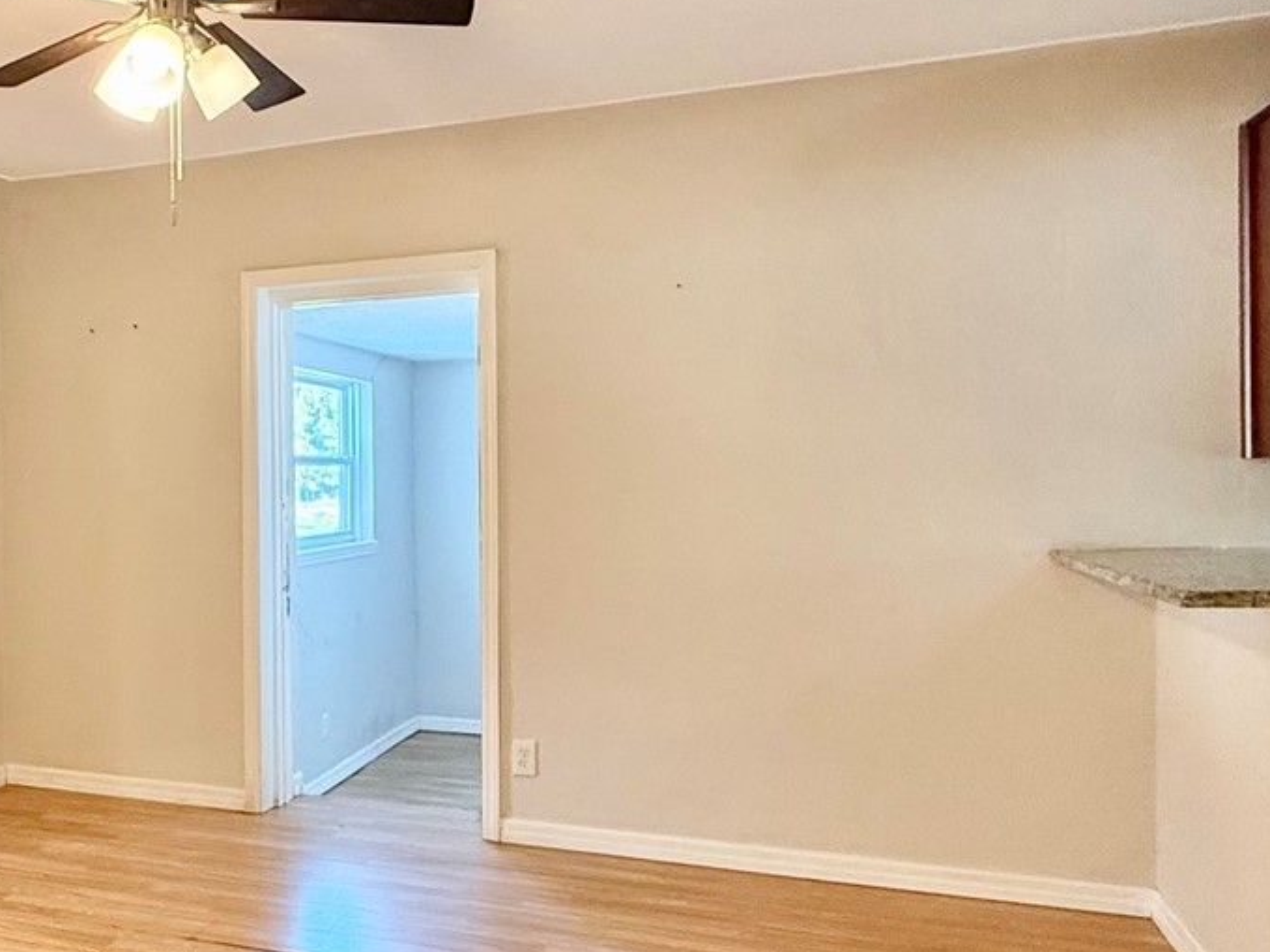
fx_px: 1210
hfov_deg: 52.4
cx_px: 288
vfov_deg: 42.9
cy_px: 496
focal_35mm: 33
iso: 400
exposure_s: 1/60
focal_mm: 2.22
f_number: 2.2
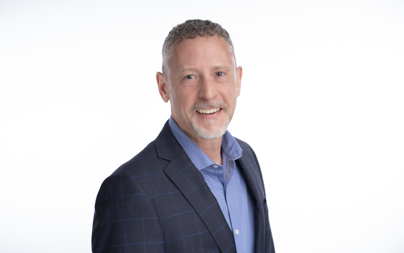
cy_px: 121
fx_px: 958
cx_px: 202
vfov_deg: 15.0
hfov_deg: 23.8
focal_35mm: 87
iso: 80
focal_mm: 85
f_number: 3.2
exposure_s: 1/160
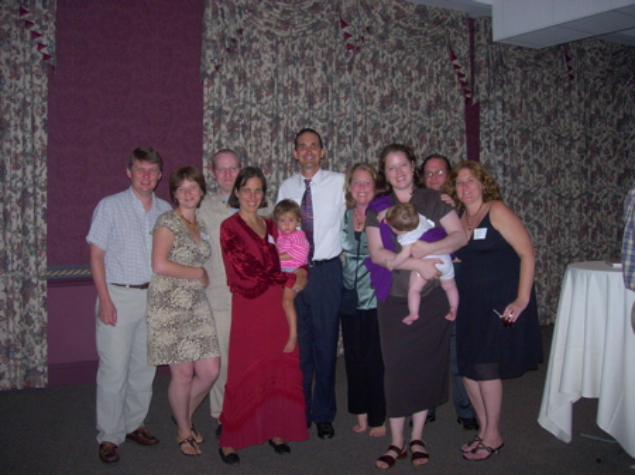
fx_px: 697
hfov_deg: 49.0
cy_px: 238
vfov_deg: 37.7
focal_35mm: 38
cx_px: 318
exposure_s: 1/161
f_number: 2.8
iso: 200
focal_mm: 7.8
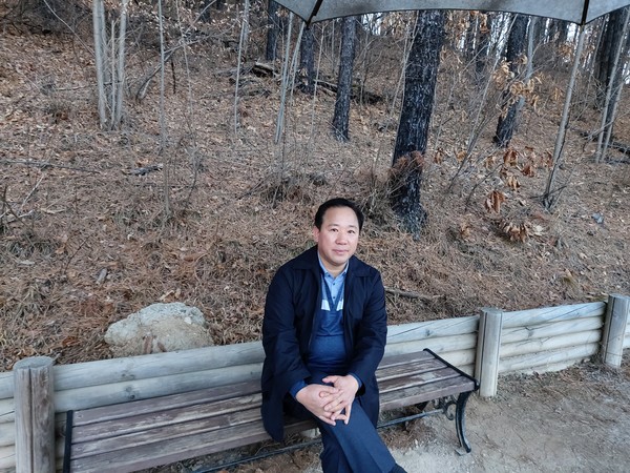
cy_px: 236
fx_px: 455
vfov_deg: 54.9
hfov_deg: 69.4
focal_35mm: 25
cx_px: 315
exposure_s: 1/33
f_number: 2
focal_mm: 4.58
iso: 200
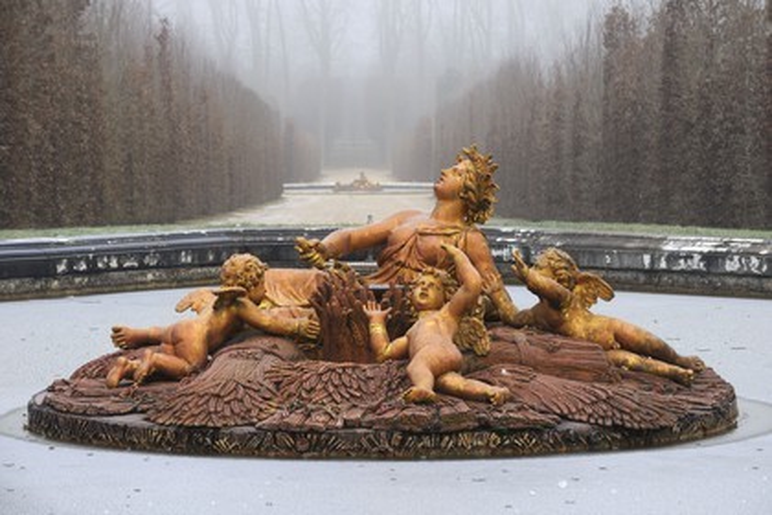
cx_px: 386
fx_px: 3216
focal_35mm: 150
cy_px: 258
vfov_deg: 9.1
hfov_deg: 13.7
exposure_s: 1/160
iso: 800
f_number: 9
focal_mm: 150
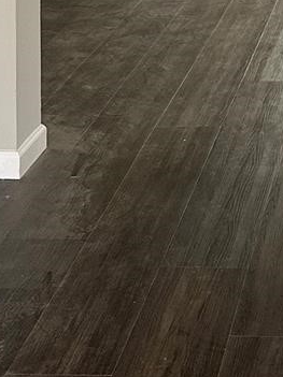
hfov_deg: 13.5
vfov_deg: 16.6
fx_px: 1145
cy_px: -229
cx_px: 383
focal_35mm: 105
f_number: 1.78
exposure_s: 1/120
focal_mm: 6.86
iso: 200
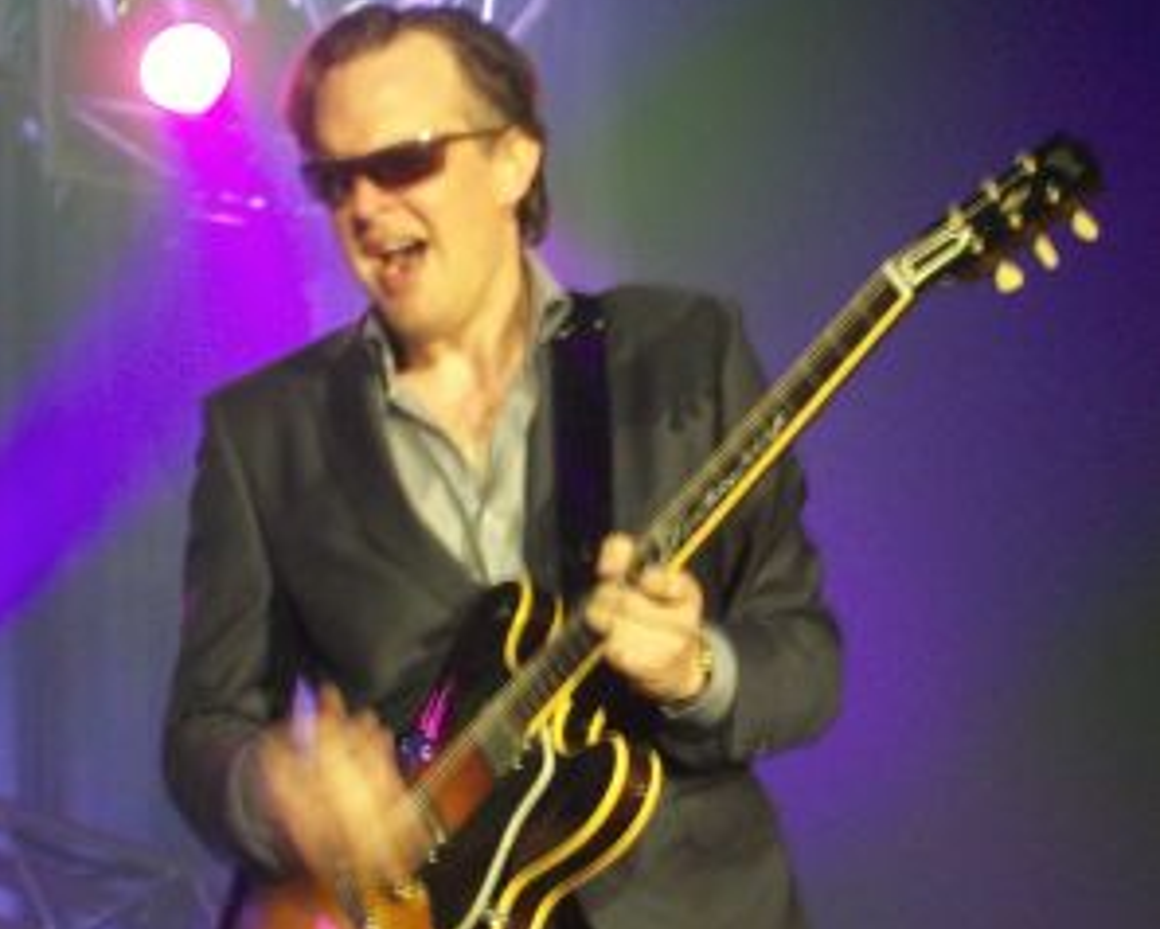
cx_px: 578
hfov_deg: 13.6
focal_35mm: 142
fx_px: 4878
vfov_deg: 10.9
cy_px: 562
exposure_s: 1/8
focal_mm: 18
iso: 200
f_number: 4.8
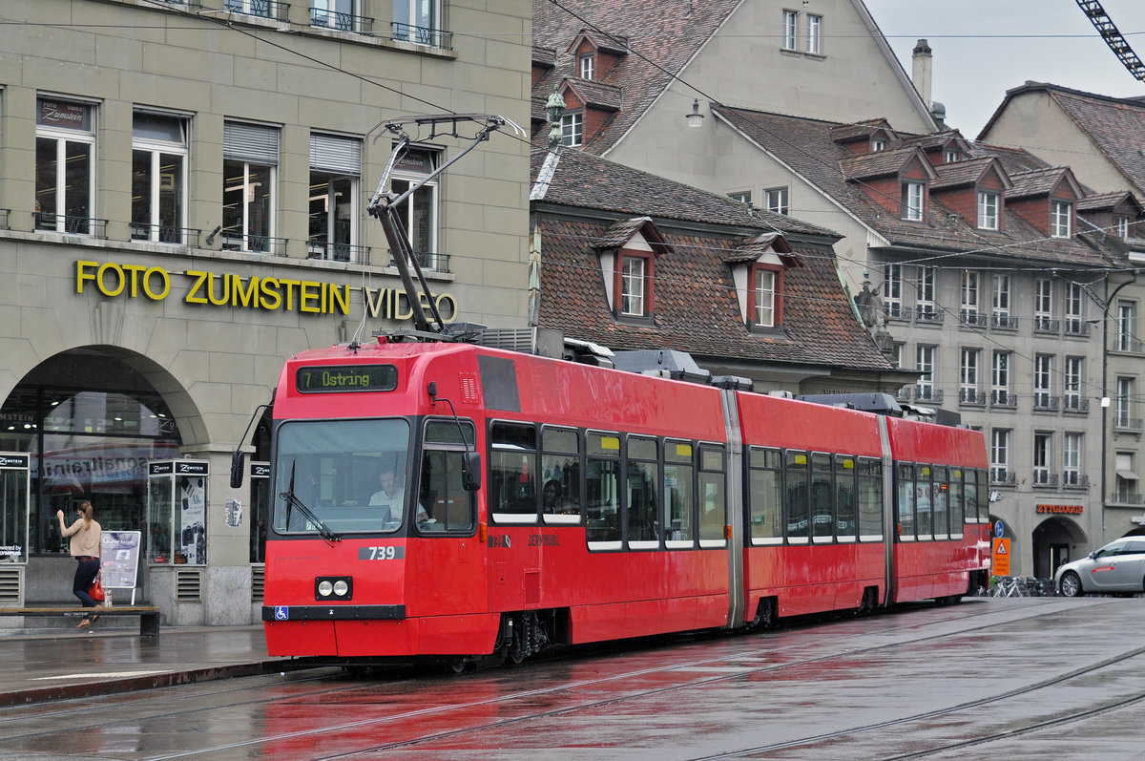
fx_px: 2764
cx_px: 572
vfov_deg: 15.7
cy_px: 380
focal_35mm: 87
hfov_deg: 23.4
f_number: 5
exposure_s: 1/800
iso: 320
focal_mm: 58
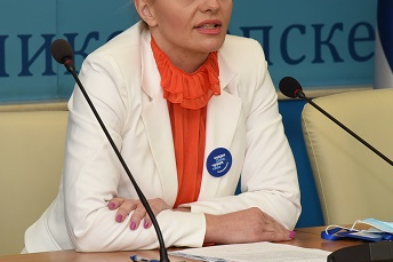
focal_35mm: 262
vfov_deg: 5.2
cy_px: 70
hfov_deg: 7.9
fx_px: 2859
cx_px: 198
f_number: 6.3
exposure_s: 1/60
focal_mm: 120
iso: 640
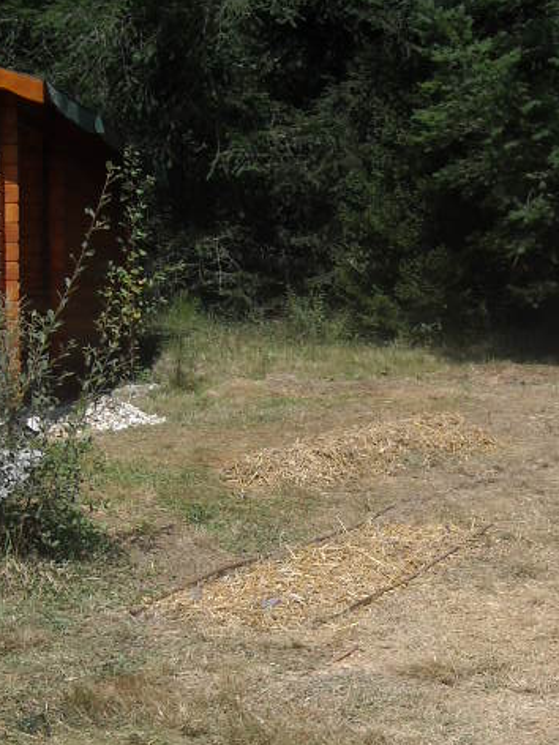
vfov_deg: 25.3
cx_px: 409
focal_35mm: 76
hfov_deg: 19.3
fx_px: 1636
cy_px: 575
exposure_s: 1/369
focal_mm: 5.7
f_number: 5.6
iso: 64
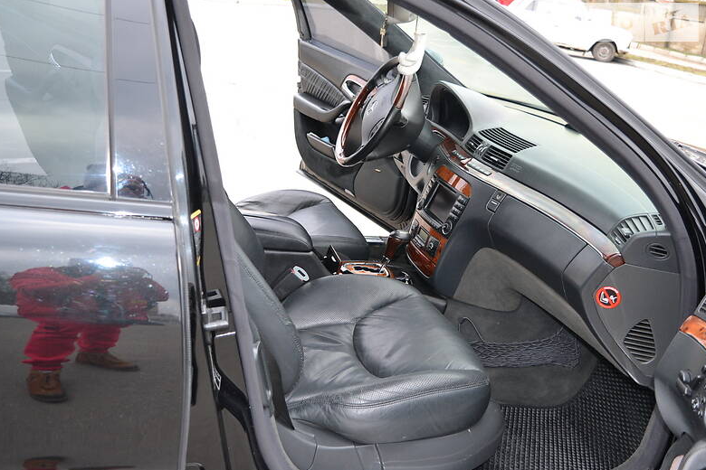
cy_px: 233
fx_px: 784
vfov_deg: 33.4
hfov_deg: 48.5
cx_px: 350
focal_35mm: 40
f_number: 5
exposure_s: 1/160
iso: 800
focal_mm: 26
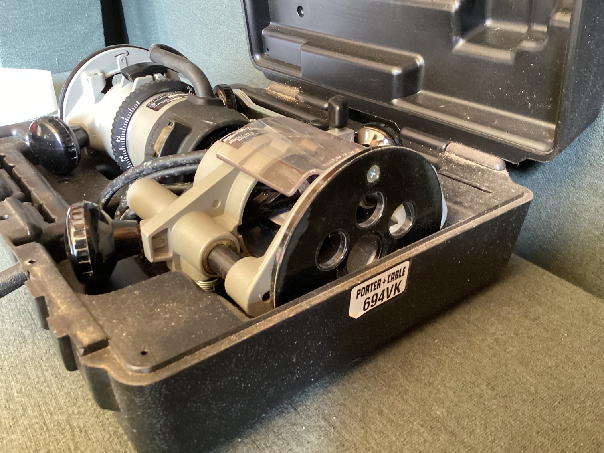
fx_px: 541
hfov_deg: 58.3
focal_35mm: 31
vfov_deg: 45.4
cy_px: 226
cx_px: 302
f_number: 2.4
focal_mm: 3.3
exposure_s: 1/30
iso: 400
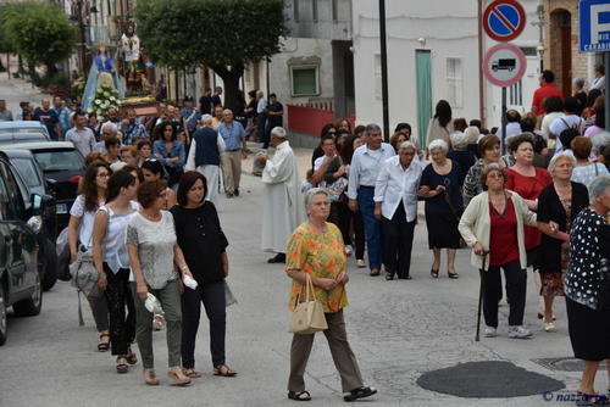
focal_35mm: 150
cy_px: 204
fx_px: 2543
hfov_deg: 13.7
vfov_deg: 9.2
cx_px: 305
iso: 360
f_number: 5
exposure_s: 1/250
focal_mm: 100
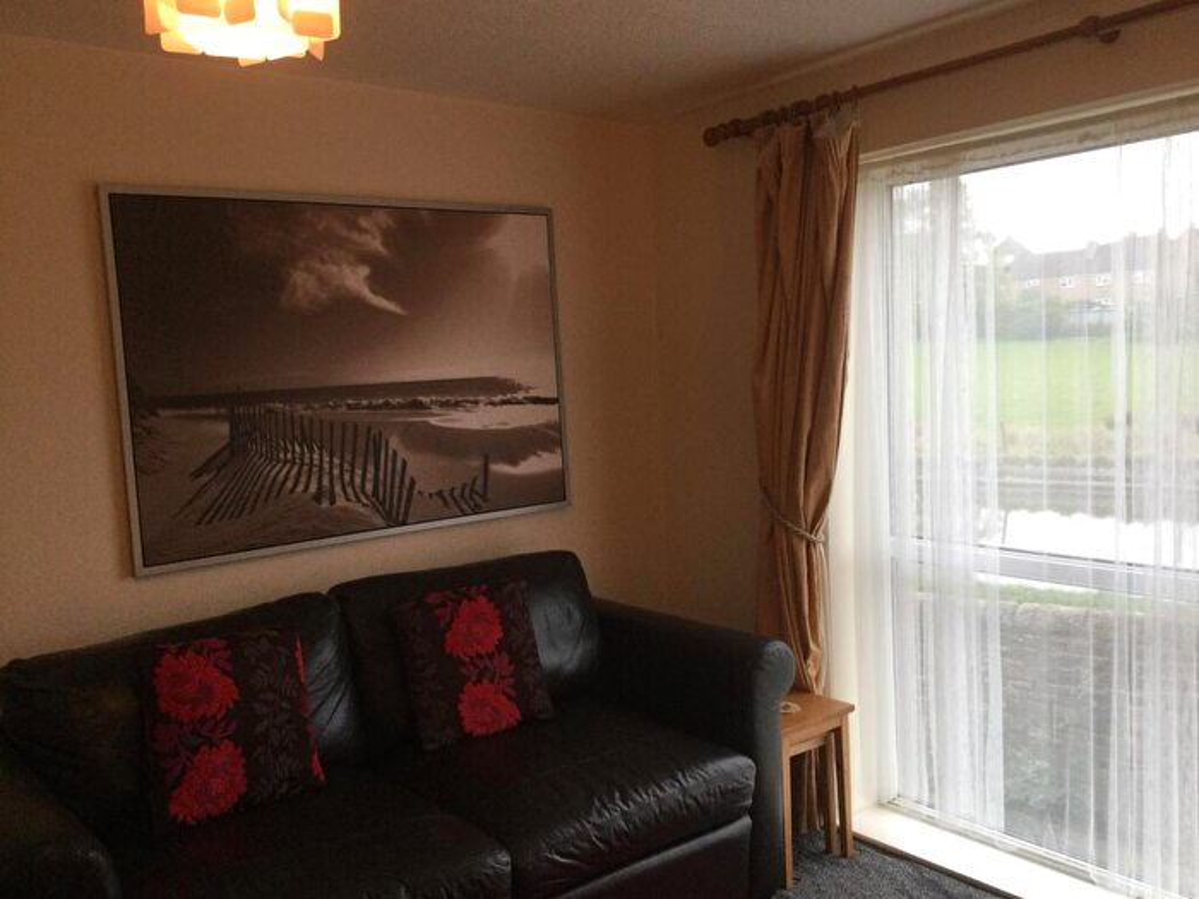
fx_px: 1074
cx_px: 600
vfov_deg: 45.4
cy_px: 450
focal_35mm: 31
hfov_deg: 58.4
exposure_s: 1/33
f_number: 2.4
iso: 50
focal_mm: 3.3
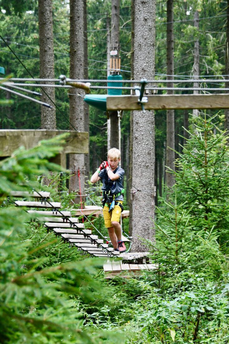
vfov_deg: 16.1
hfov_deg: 10.8
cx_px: 114
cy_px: 172
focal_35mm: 127
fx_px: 1212
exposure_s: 1/125
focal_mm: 85
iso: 1000
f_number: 5
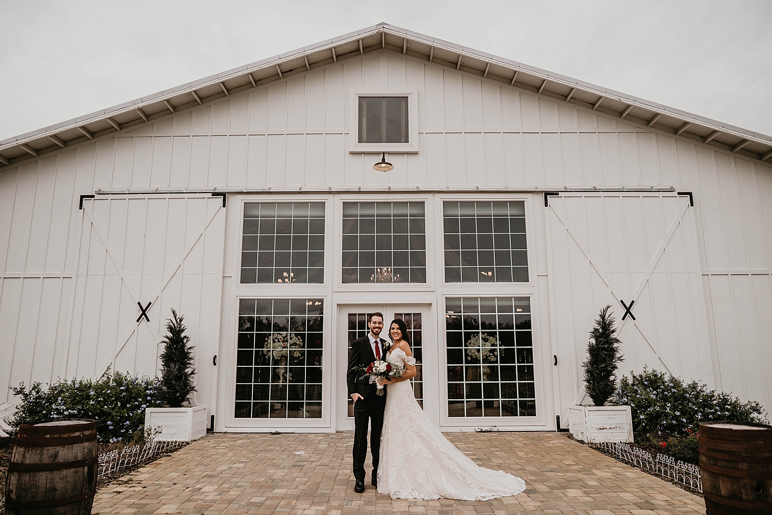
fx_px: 515
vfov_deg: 53.1
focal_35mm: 24
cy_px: 258
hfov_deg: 73.7
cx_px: 386
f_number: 2.2
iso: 200
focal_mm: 24
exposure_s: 1/1250
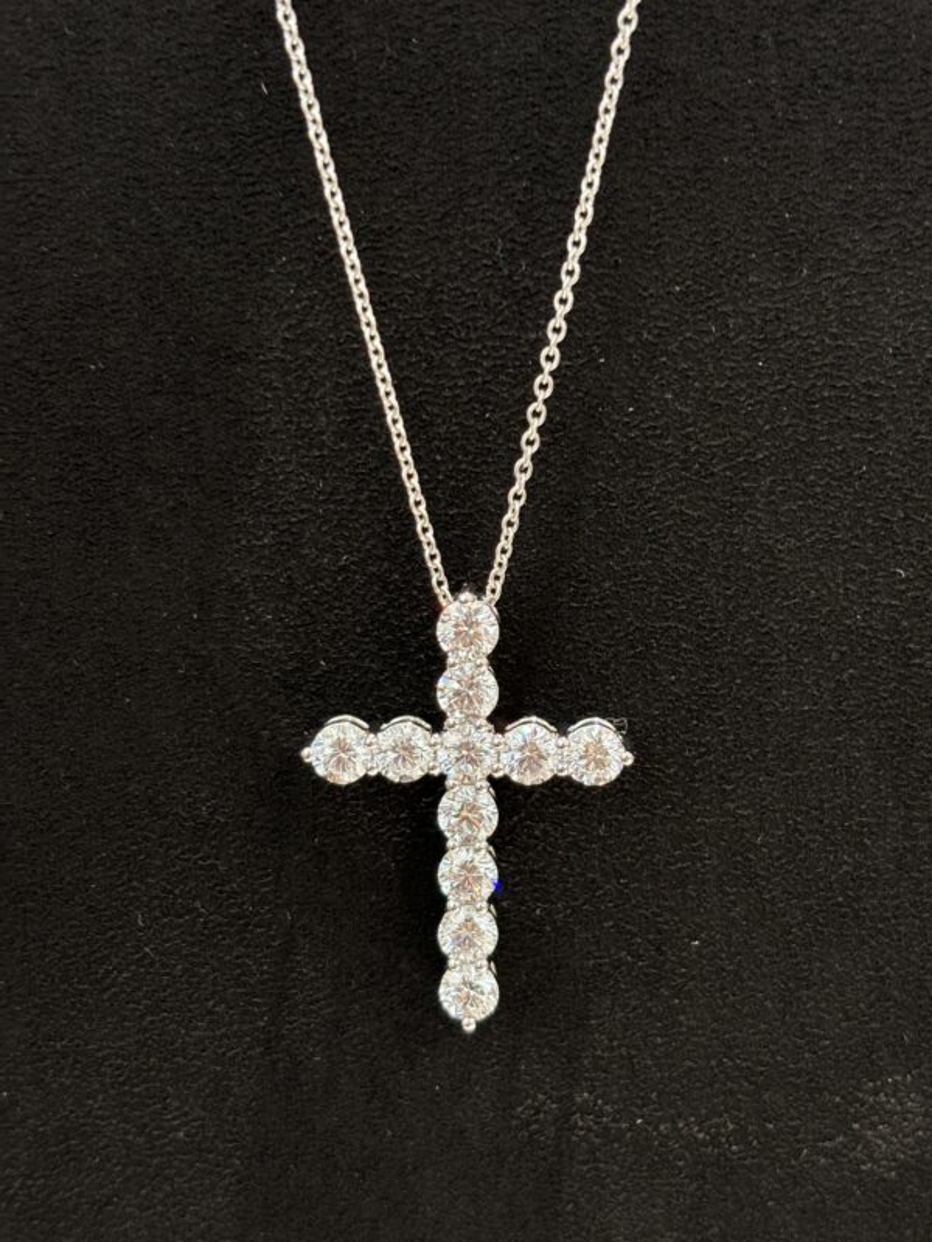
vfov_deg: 36.8
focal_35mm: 52
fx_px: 1867
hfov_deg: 28.0
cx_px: 466
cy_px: 621
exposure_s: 1/50
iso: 40
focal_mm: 5.96
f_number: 1.6
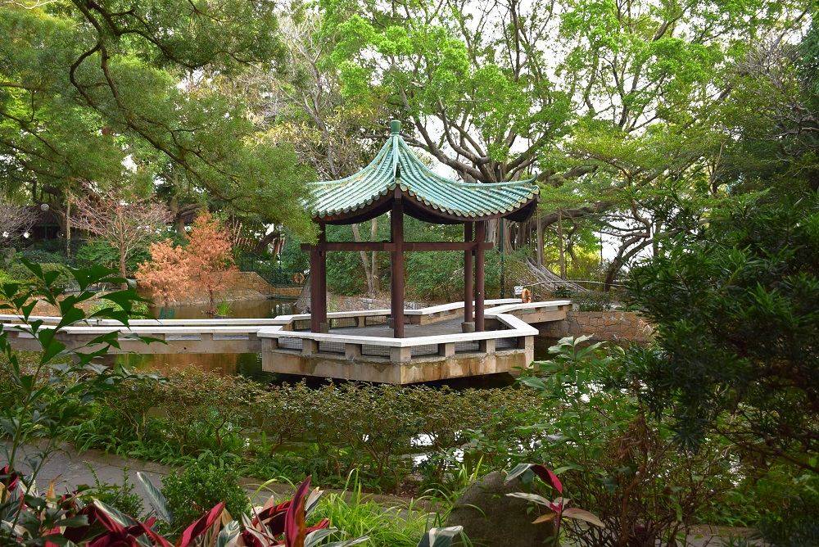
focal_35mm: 34
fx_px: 785
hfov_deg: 55.1
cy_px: 274
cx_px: 410
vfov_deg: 38.4
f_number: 5.6
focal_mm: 23
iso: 200
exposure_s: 1/50
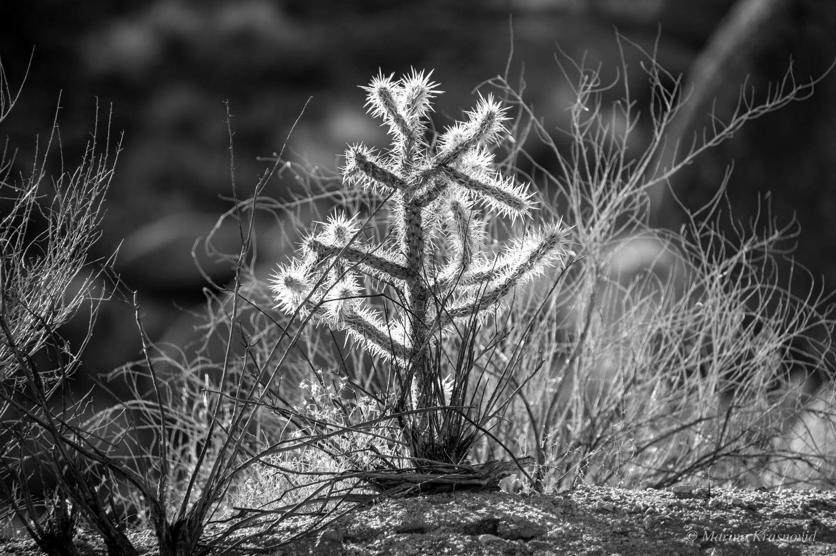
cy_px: 278
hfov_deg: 4.6
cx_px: 418
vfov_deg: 3.1
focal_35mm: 450
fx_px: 10444
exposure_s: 1/200
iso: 64
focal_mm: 300
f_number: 5.6
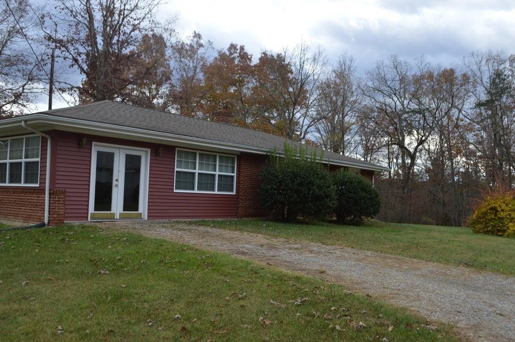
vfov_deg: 39.9
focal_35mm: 33
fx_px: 472
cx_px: 258
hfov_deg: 57.3
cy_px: 171
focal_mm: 22
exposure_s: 1/125
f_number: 5.6
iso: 100
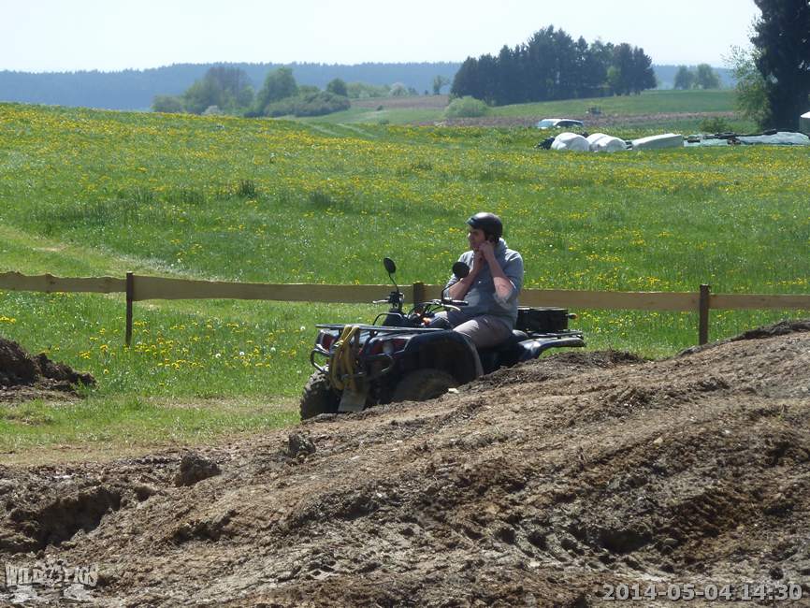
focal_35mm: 169
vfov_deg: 8.8
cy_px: 304
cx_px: 405
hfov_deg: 11.7
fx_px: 3956
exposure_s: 1/320
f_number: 4.5
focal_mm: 27.8
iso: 80
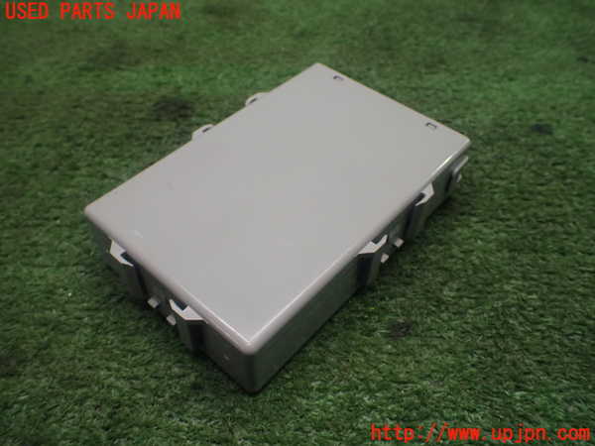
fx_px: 516
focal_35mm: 30
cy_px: 223
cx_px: 298
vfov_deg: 46.8
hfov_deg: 60.0
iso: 320
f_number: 2.3
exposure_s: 1/125
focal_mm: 5.4
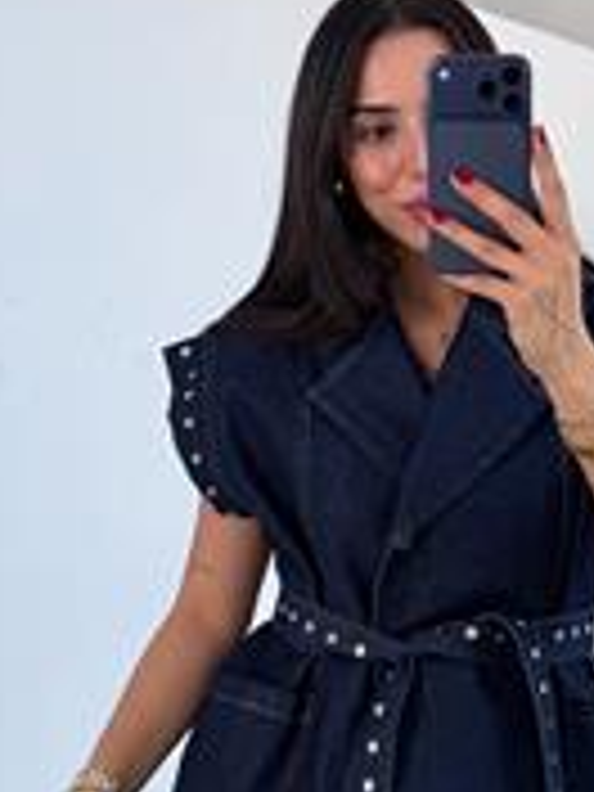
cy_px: 315
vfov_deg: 27.3
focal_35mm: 71
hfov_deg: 20.6
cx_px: 414
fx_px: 1624
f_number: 1.78
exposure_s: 1/121
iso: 64
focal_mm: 6.76
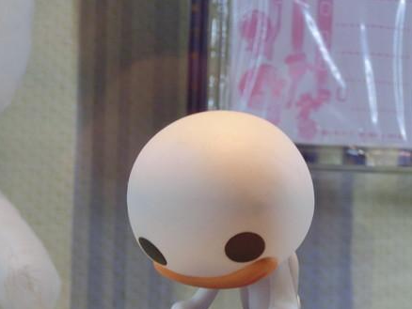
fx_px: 1322
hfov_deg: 17.7
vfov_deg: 13.3
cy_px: 204
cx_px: 230
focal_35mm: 111
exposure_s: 1/80
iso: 320
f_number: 4.9
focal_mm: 13.79
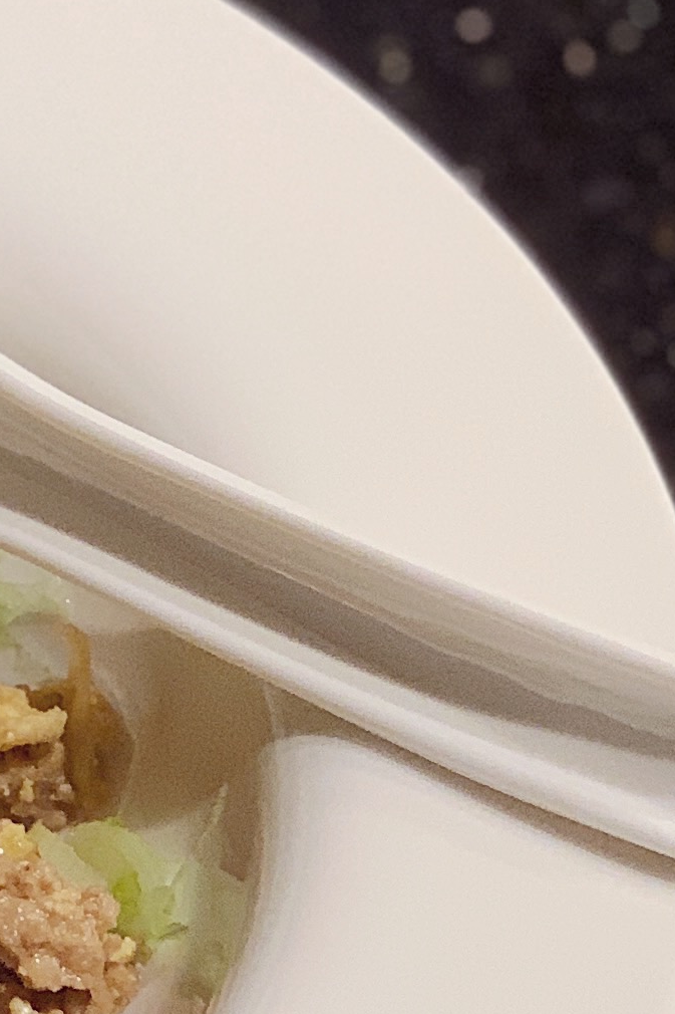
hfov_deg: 6.2
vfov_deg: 9.5
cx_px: -598
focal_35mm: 216
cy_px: 568
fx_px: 6077
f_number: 2.4
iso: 125
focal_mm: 6
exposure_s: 1/60
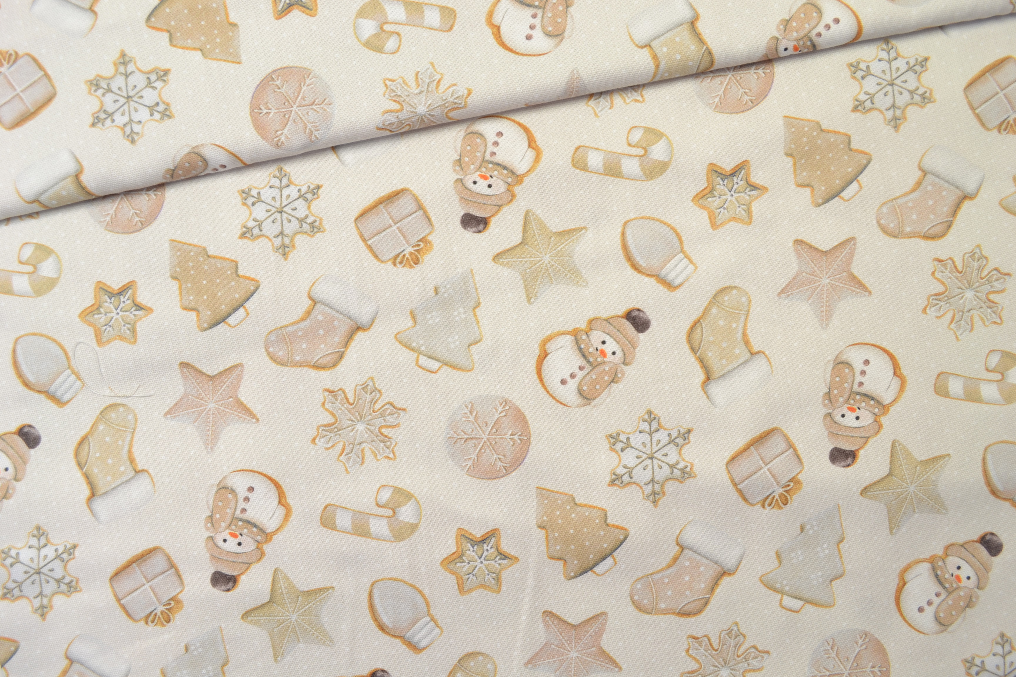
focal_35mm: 30
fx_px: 847
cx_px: 508
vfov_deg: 43.6
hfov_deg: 61.9
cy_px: 338
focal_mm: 20
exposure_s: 1/25
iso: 100
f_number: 5.6
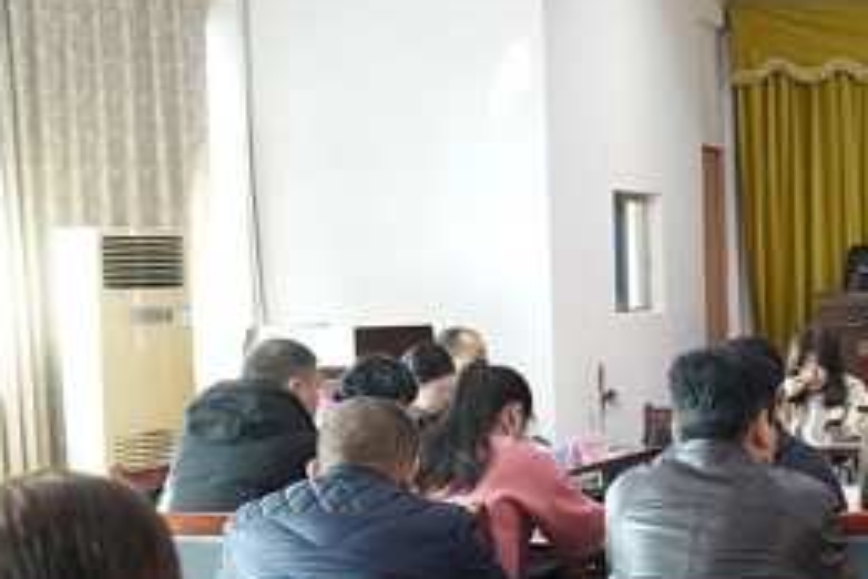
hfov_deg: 19.6
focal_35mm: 92
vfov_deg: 14.7
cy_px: 499
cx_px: 1247
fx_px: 2218
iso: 800
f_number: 4.5
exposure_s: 1/30
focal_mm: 30
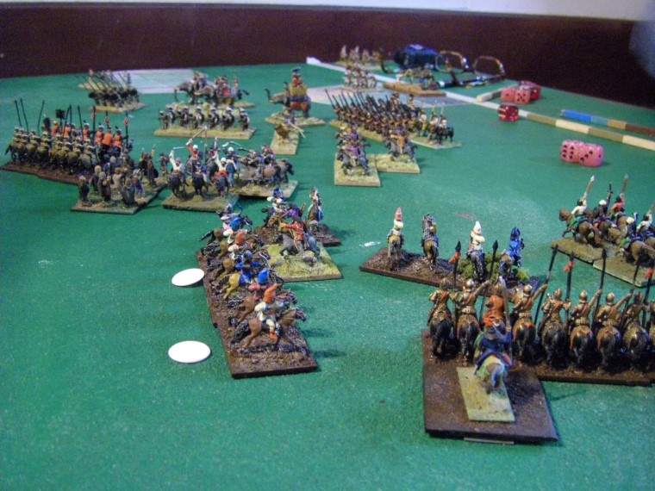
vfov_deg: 37.7
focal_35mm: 38
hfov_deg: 49.0
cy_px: 246
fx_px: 719
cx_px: 328
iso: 800
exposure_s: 1/4
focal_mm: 6.3
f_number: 3.5
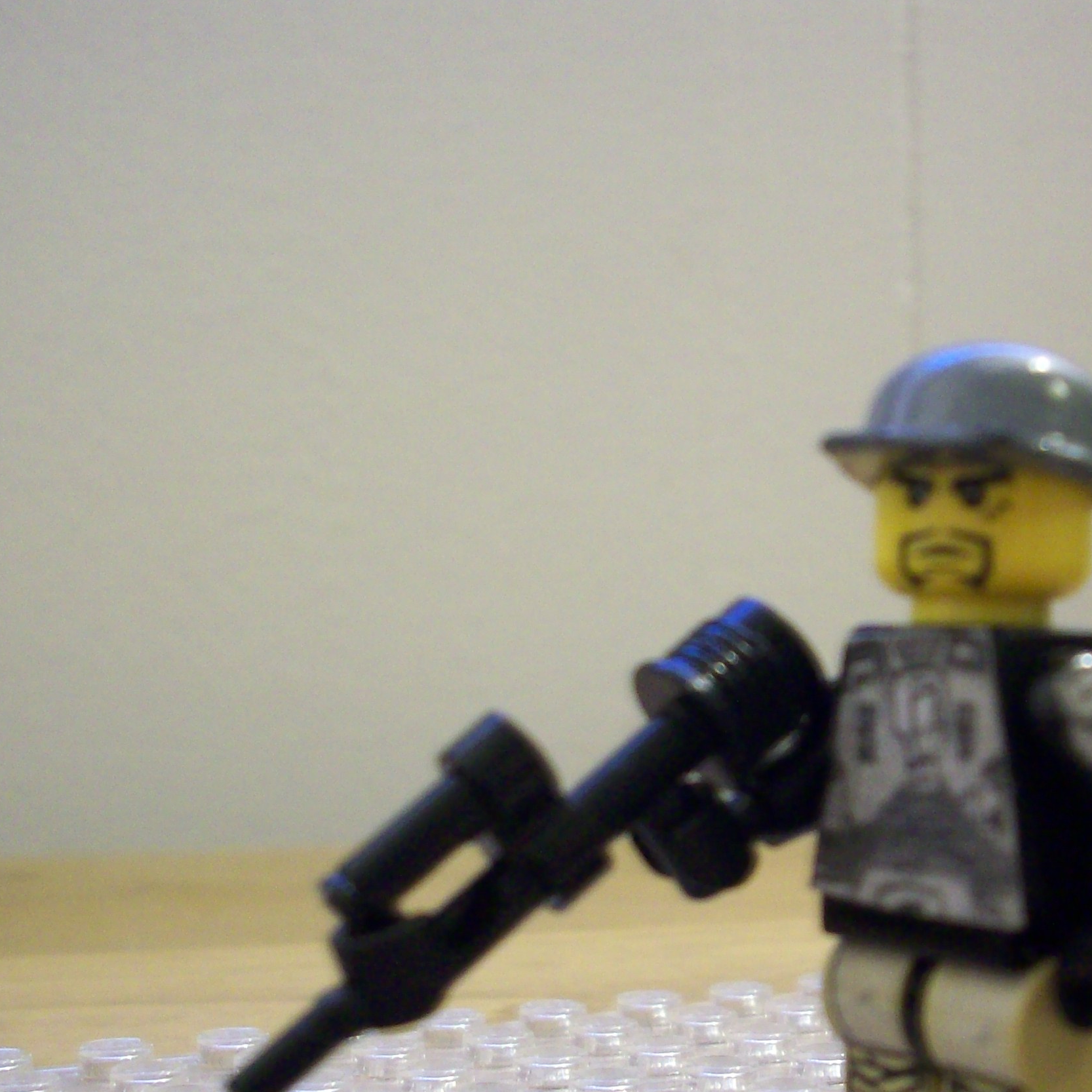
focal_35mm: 60
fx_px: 2141
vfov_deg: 28.4
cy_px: 722
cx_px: 711
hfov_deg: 28.5
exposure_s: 1/8
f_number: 2.8
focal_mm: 6.2
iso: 195
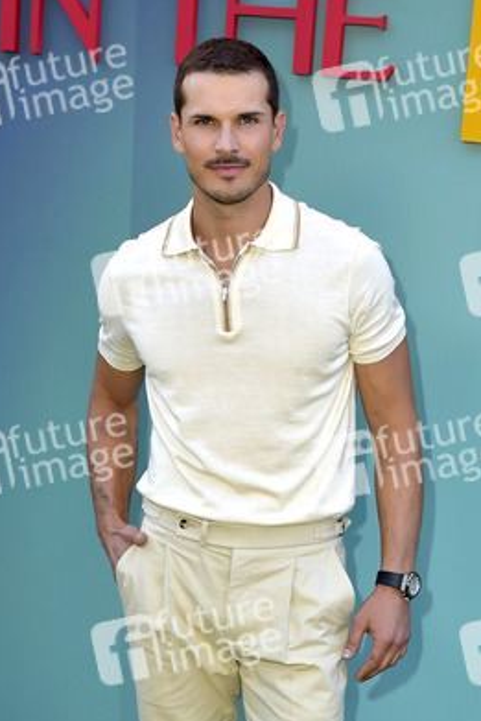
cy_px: 365
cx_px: 240
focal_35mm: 47
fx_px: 941
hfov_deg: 28.7
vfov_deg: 41.9
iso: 320
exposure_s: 1/250
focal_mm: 46
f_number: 6.3
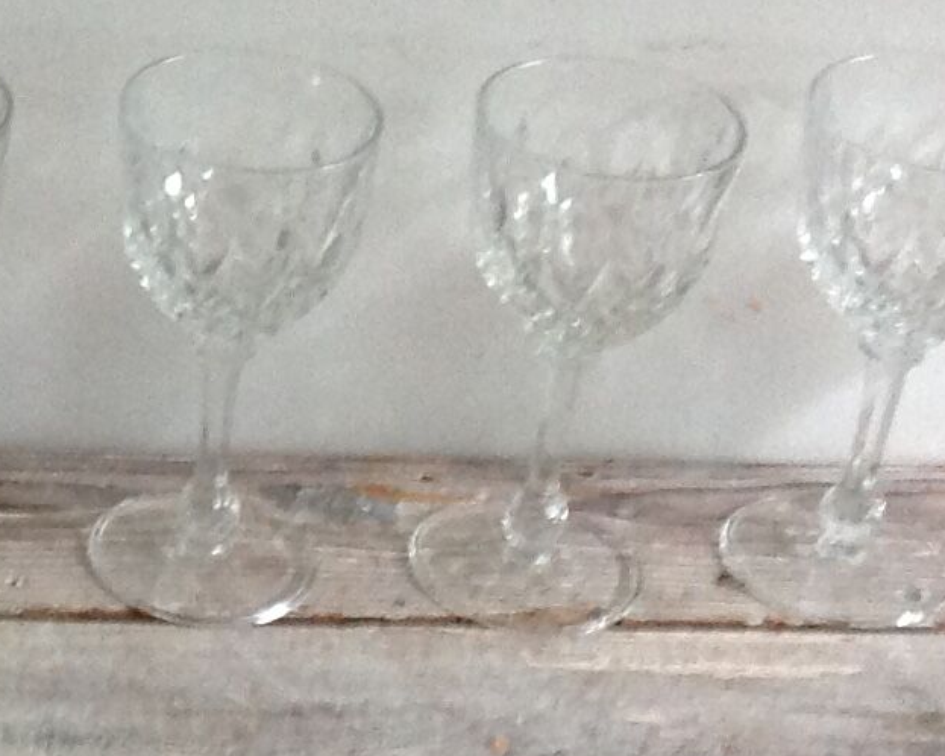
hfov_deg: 13.1
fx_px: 3970
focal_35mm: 142
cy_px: 249
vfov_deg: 10.9
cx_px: -311
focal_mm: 4.28
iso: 200
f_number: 2.4
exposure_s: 1/15
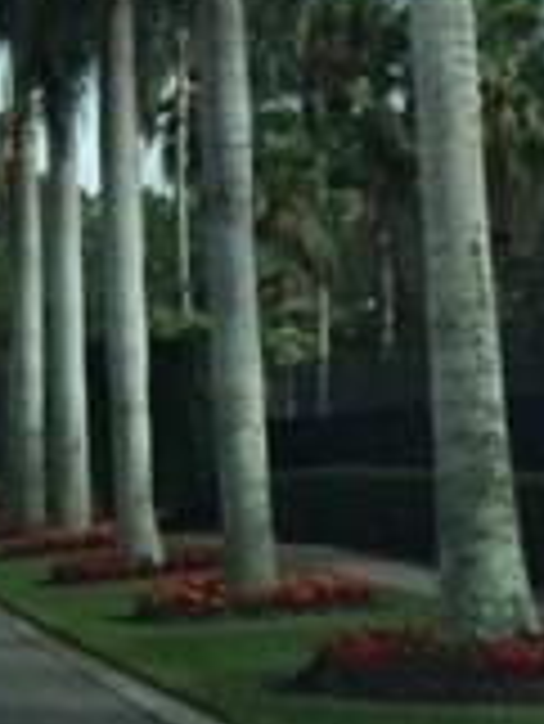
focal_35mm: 115
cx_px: -207
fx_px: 2406
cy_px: -175
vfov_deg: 16.3
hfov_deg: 12.4
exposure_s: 1/1041
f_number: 2.2
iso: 32
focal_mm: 4.15
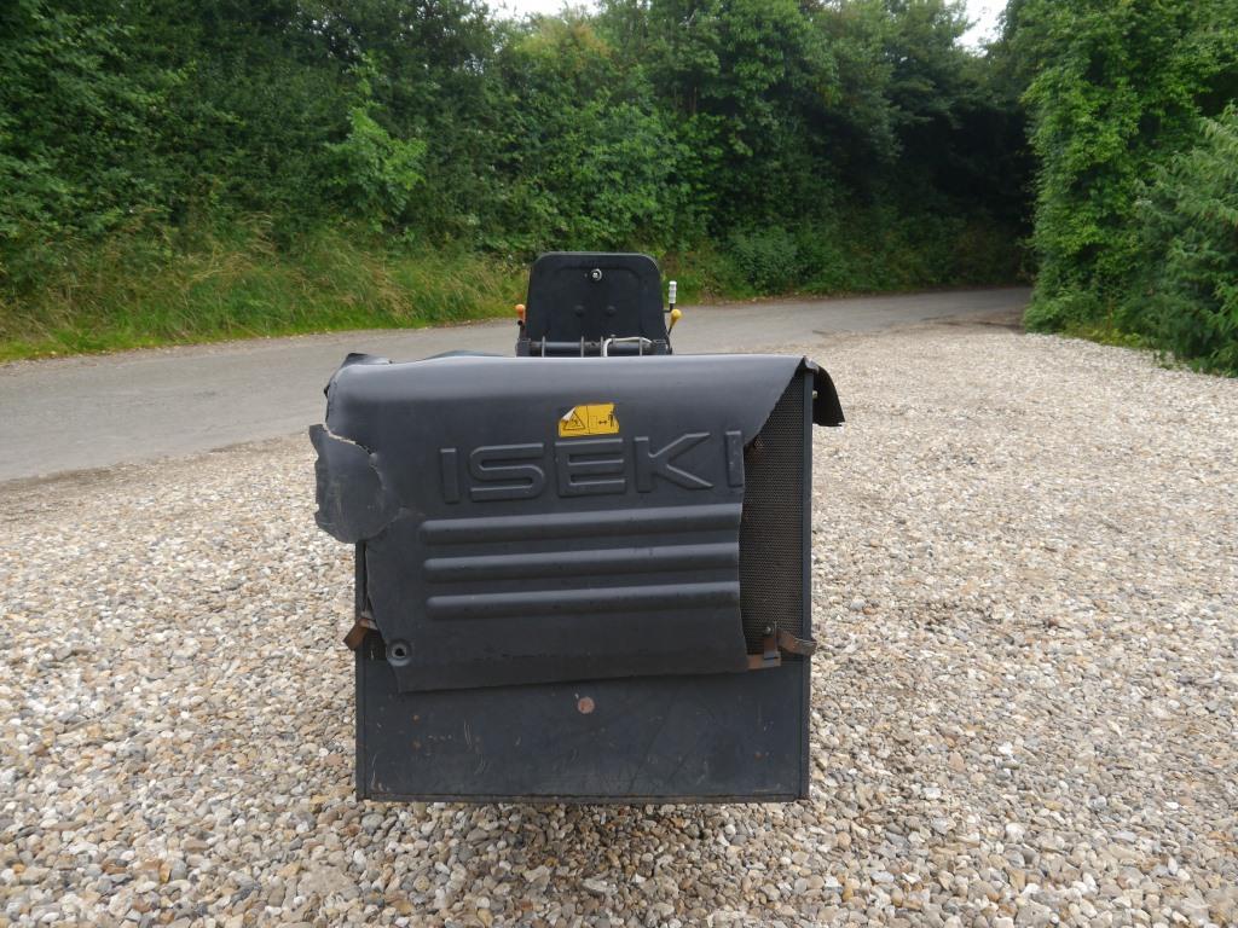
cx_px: 619
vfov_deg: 49.7
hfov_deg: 63.4
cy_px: 464
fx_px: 1001
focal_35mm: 28
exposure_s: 1/250
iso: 160
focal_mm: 14
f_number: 5
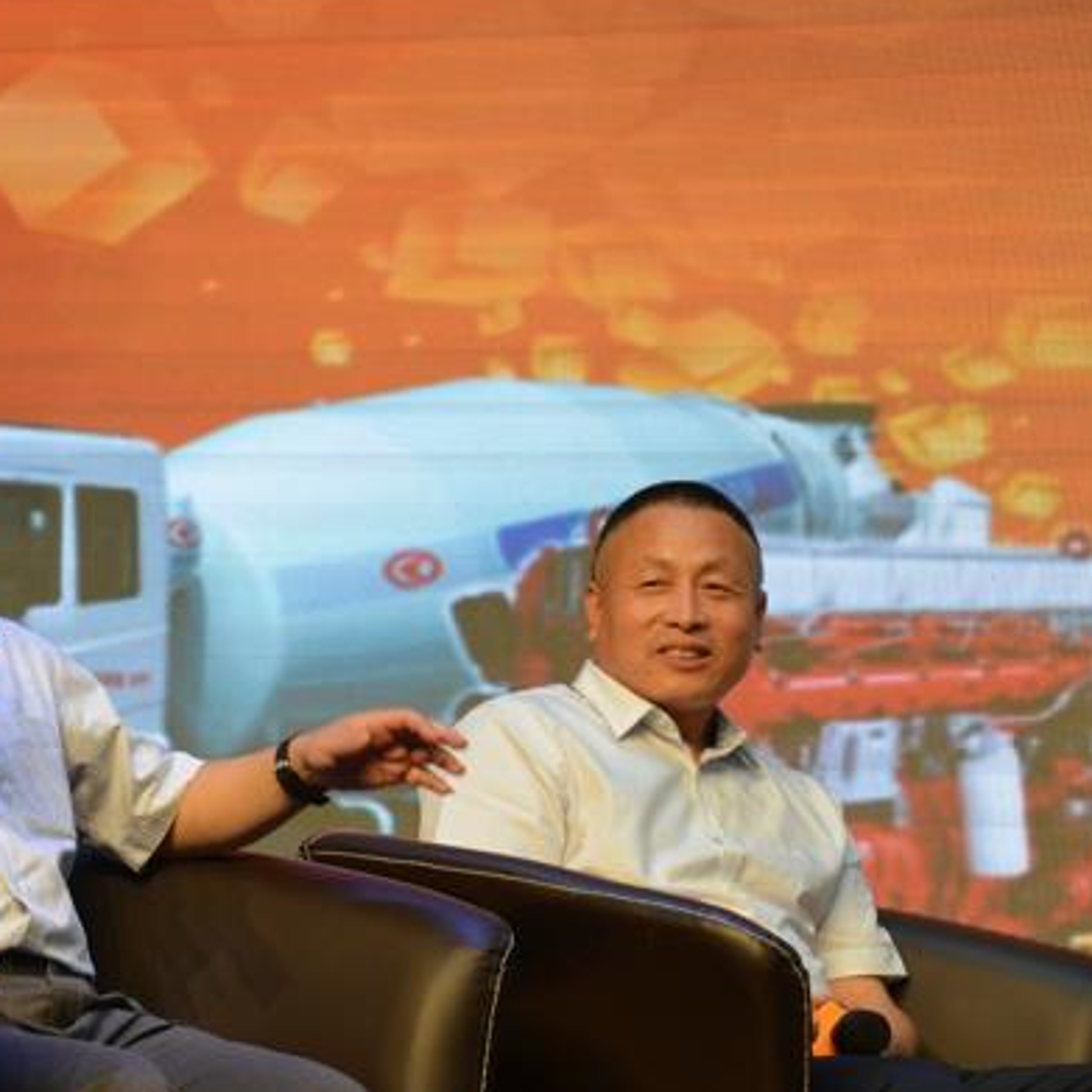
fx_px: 6496
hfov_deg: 9.6
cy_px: 705
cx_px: 98
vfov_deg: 9.6
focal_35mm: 182
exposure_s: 1/160
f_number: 5.3
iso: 800
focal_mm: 70
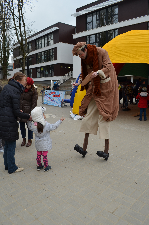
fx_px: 168
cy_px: 112
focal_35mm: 27
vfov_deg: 67.5
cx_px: 74
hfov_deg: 47.7
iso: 200
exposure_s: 1/200
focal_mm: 18
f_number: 7.1
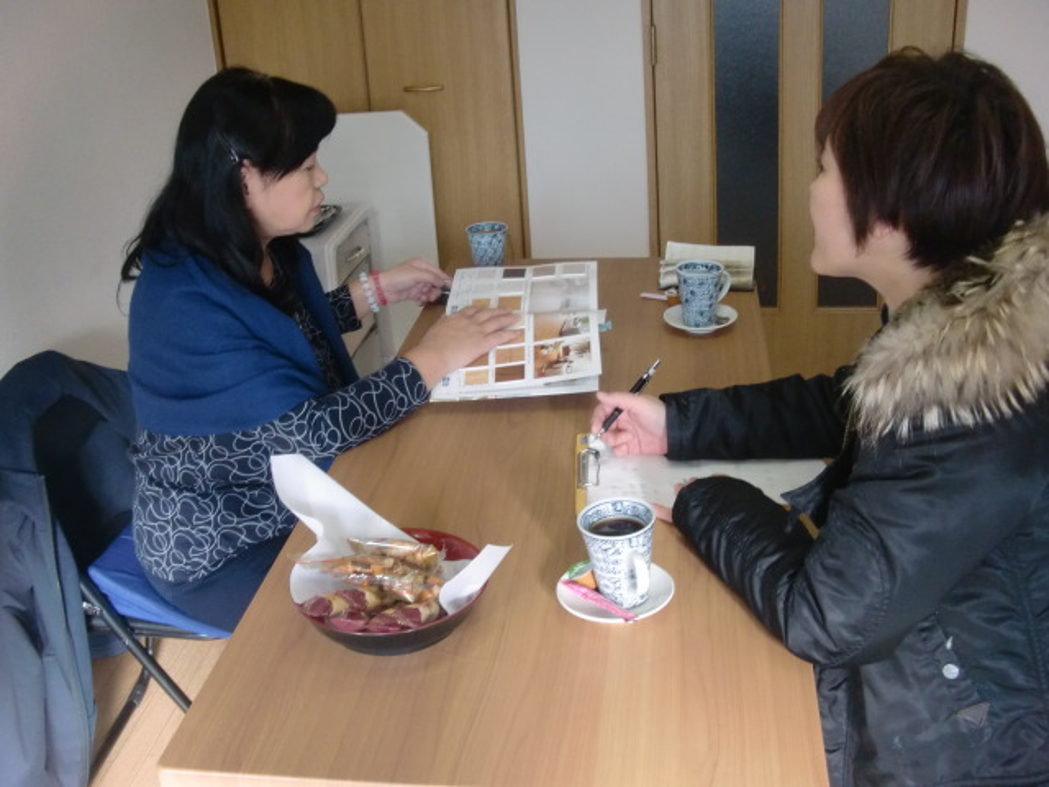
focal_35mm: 38
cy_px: 394
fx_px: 1152
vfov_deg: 37.7
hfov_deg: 49.0
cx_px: 524
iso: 200
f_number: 3.9
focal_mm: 6.66
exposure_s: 1/60
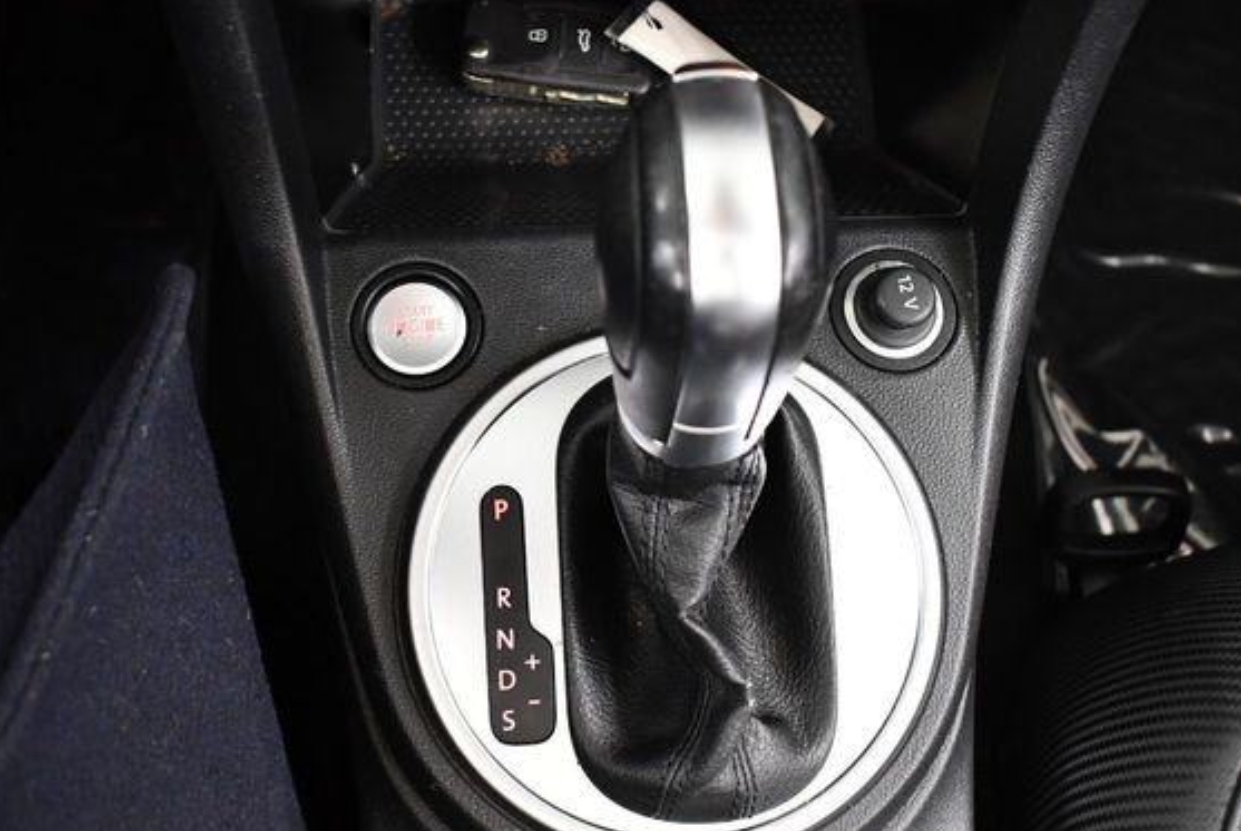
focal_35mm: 46
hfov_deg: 42.6
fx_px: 1588
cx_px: 559
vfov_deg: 29.3
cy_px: 473
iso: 3200
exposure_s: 1/80
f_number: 3.5
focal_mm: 20
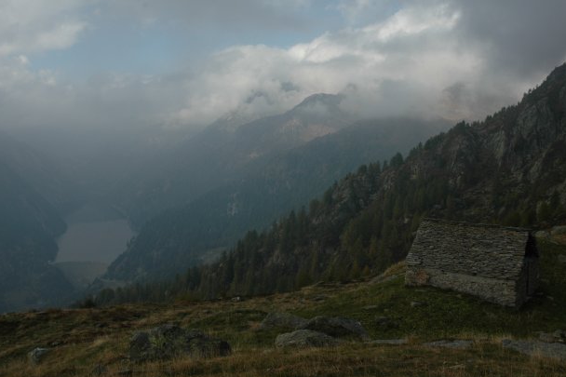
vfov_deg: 41.0
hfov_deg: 58.7
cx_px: 302
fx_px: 503
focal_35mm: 32
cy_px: 164
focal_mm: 18
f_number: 9
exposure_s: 1/320
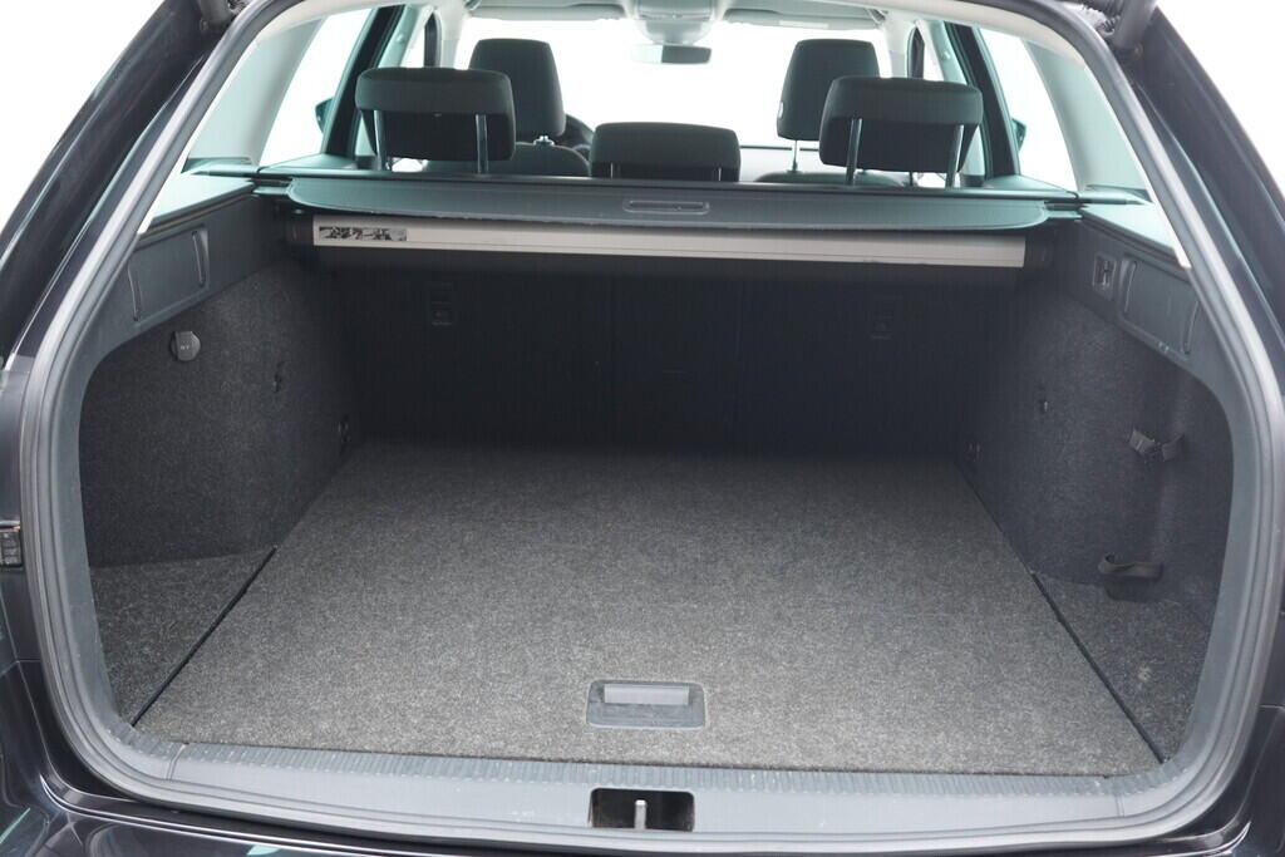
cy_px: 428
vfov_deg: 36.9
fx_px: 1285
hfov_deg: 53.1
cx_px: 642
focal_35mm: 36
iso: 640
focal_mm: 24
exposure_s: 1/40
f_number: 2.8
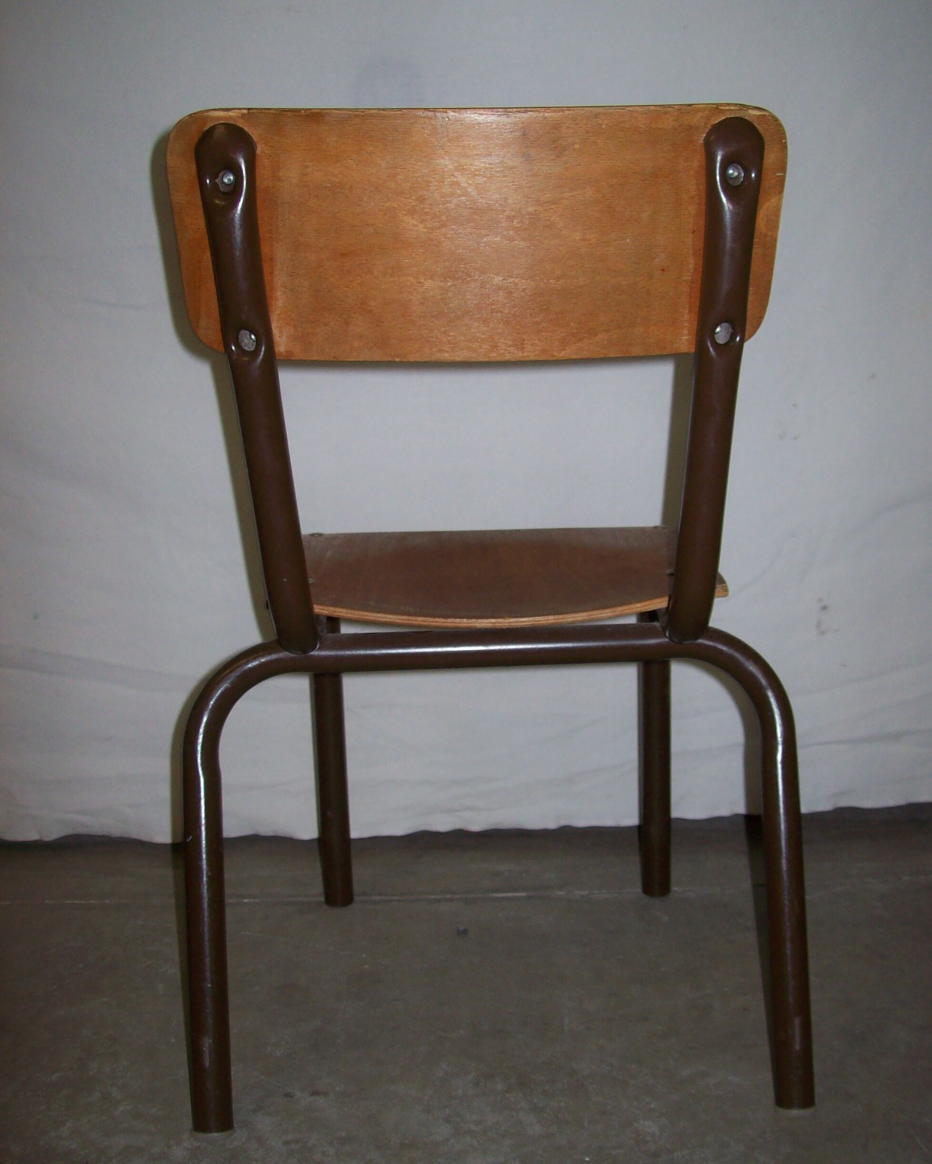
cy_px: 572
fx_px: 1414
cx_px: 505
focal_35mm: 41
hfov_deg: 36.5
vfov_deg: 44.8
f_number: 2.7
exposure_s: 1/64
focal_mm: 6
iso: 80
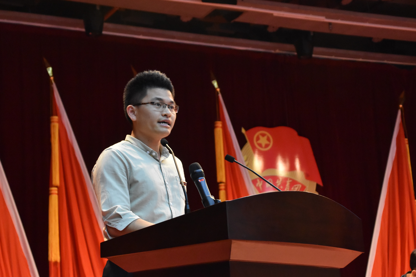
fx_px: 901
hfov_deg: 26.0
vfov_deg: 17.5
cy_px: 138
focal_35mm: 78
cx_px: 208
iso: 4000
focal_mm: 52
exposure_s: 1/60
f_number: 5
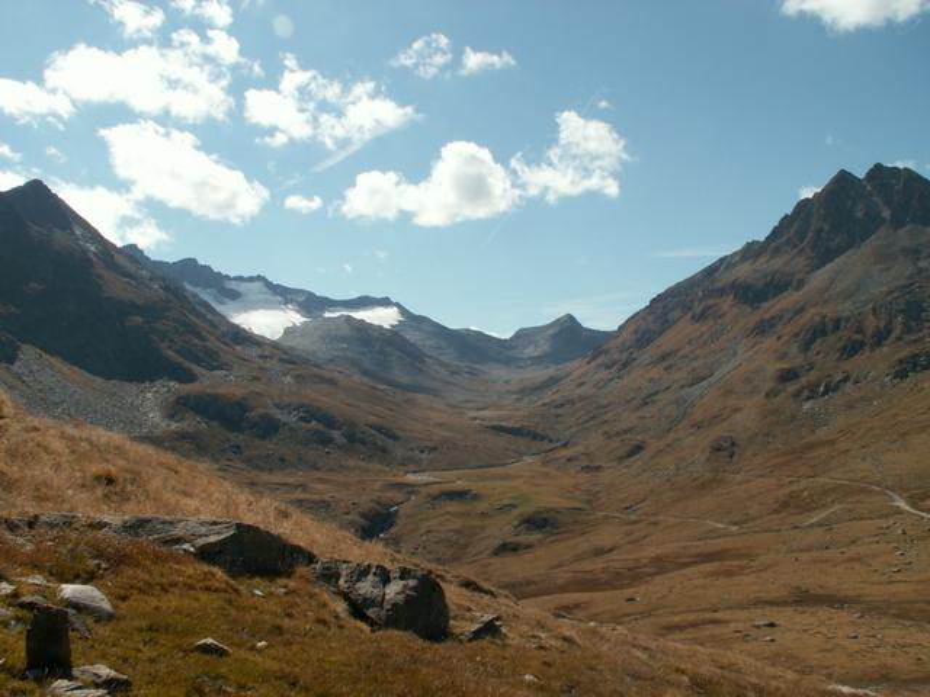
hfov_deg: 52.6
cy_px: 348
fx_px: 940
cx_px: 465
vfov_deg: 40.7
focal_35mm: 35
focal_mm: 5.86
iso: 50
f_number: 7.1
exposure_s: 1/250
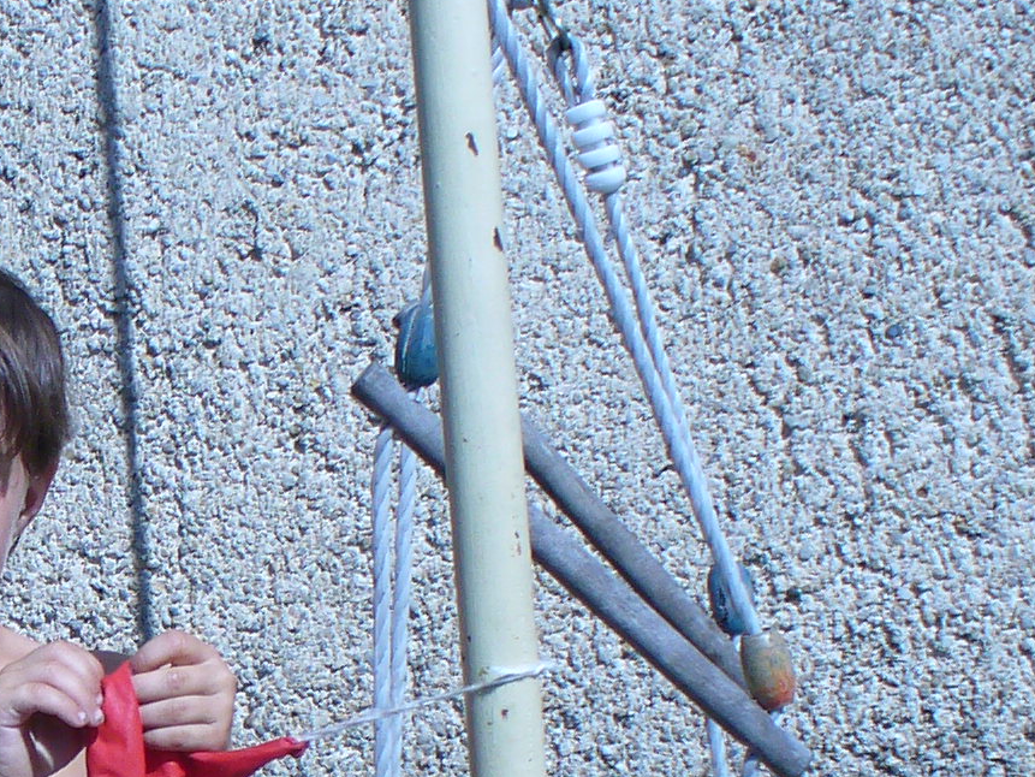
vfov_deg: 12.1
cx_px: -114
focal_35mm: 121
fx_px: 3618
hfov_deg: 15.8
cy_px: 858
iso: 80
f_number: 5.6
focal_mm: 6.1
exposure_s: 1/500
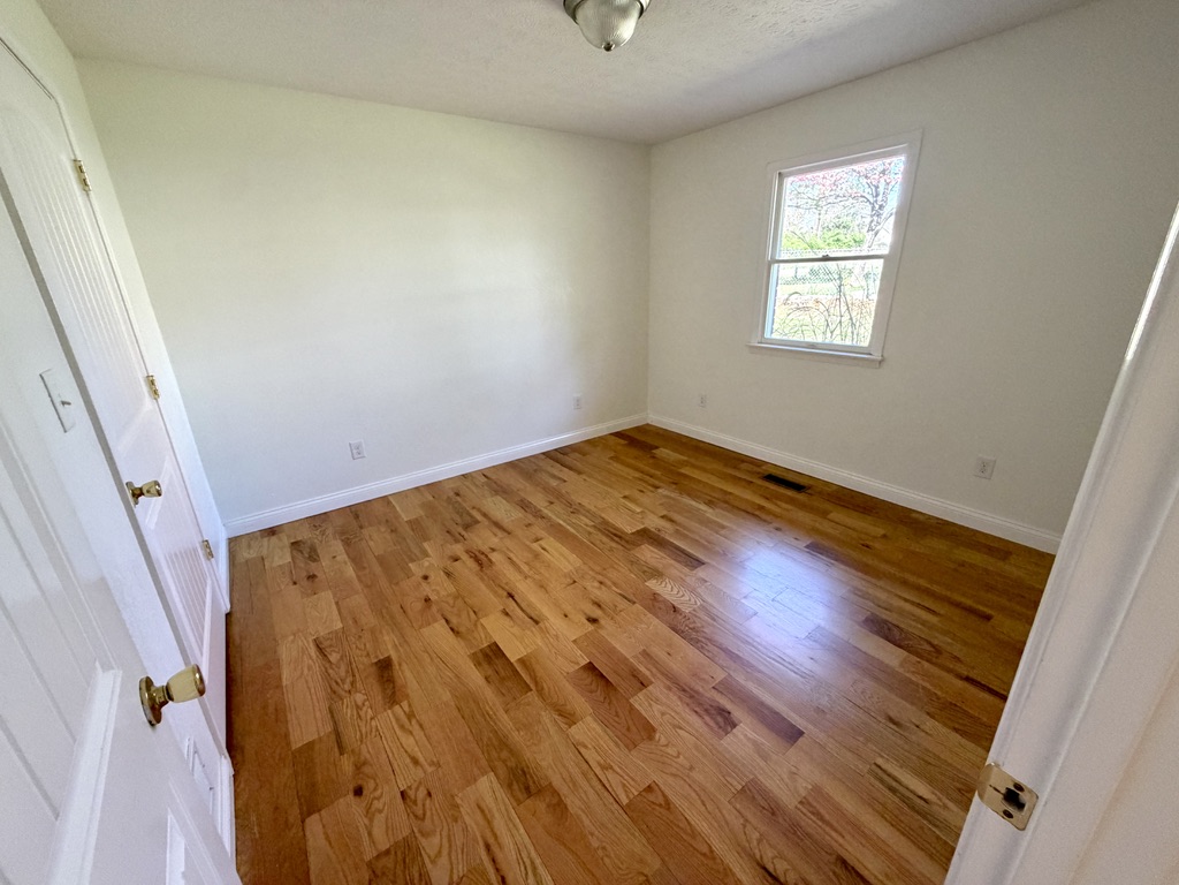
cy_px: 442
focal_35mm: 14
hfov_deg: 102.1
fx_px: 477
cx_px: 590
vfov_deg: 85.7
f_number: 2.2
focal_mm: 2.22
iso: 320
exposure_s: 1/116
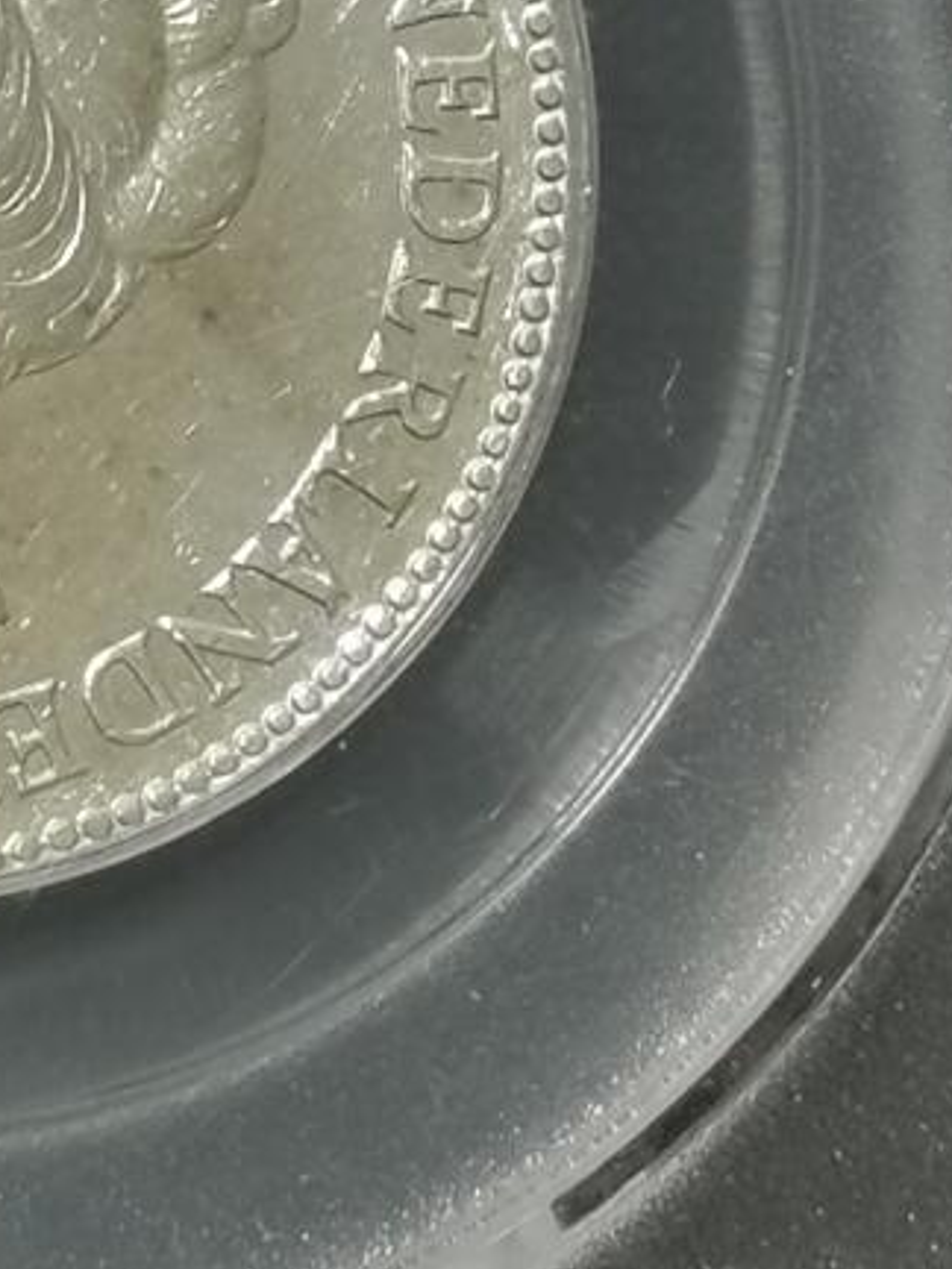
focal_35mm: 275
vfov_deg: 7.1
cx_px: -267
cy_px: -529
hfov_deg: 5.4
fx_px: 10084
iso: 64
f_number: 1.8
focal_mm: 5.58
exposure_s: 1/100
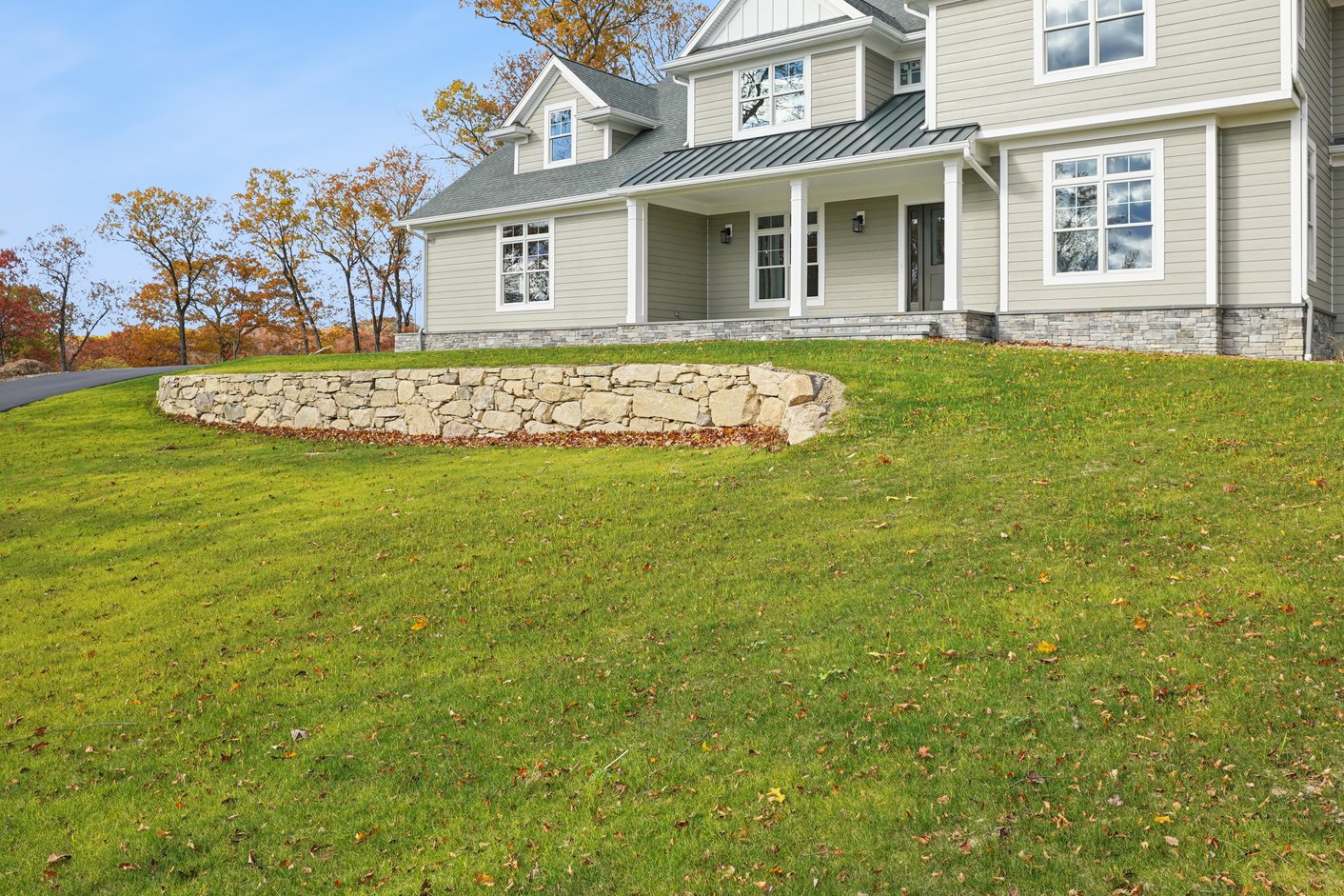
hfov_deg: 63.6
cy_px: 350
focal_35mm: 29
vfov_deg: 44.7
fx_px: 1082
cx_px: 714
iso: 200
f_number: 7.1
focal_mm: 20
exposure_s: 1/250
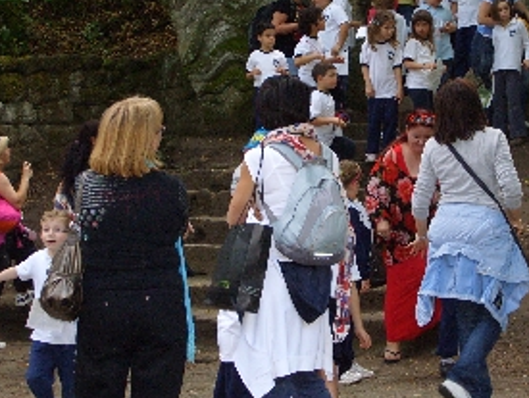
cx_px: 362
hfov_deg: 19.0
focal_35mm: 103
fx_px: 1576
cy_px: 131
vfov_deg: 14.4
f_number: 3.2
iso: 400
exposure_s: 1/148
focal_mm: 12.95
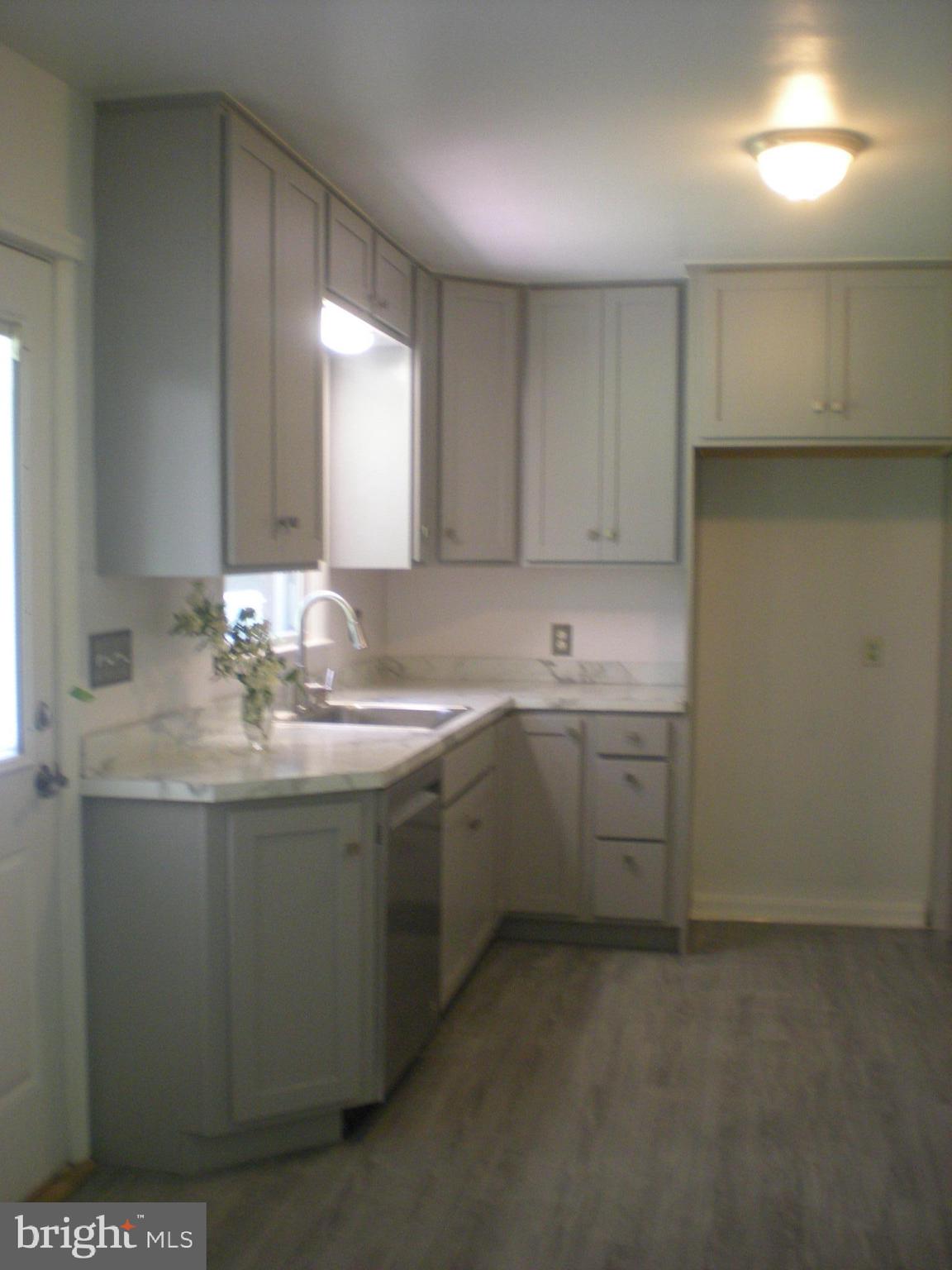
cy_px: 635
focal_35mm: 38
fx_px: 1393
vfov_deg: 49.0
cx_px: 476
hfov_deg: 37.7
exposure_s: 1/31.4
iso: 200
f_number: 3.1
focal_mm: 6.3
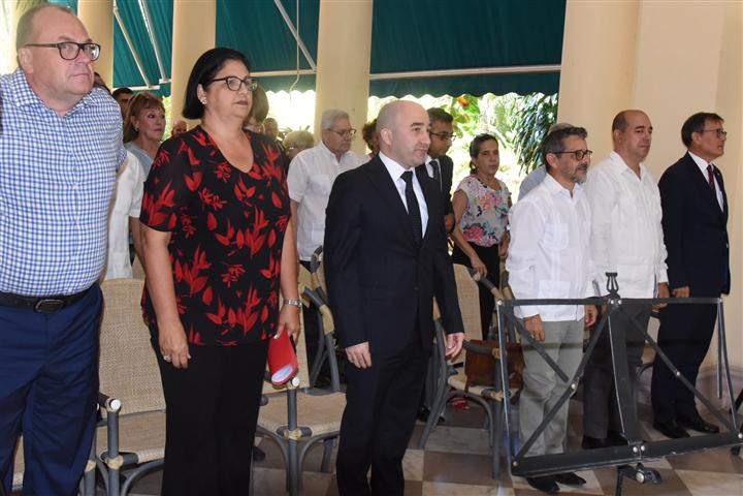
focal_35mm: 30
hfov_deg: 61.9
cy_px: 248
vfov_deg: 43.6
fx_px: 619
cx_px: 372
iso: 5000
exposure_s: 1/200
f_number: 8
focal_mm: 30
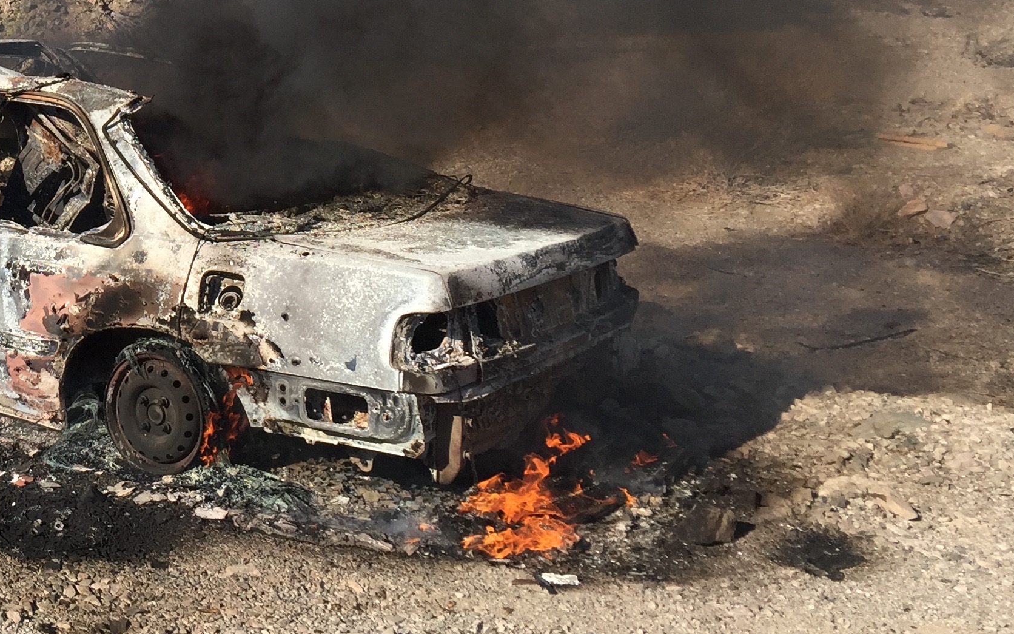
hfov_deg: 31.8
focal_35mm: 60
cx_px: 43
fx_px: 1658
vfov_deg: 21.0
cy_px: 13
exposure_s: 1/1883
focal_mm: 4.15
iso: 32
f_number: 2.2
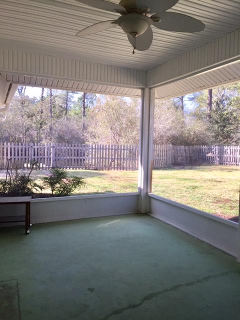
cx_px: 120
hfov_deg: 48.2
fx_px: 268
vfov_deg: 61.7
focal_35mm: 29
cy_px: 160
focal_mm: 4.15
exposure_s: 1/309
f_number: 2.2
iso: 32
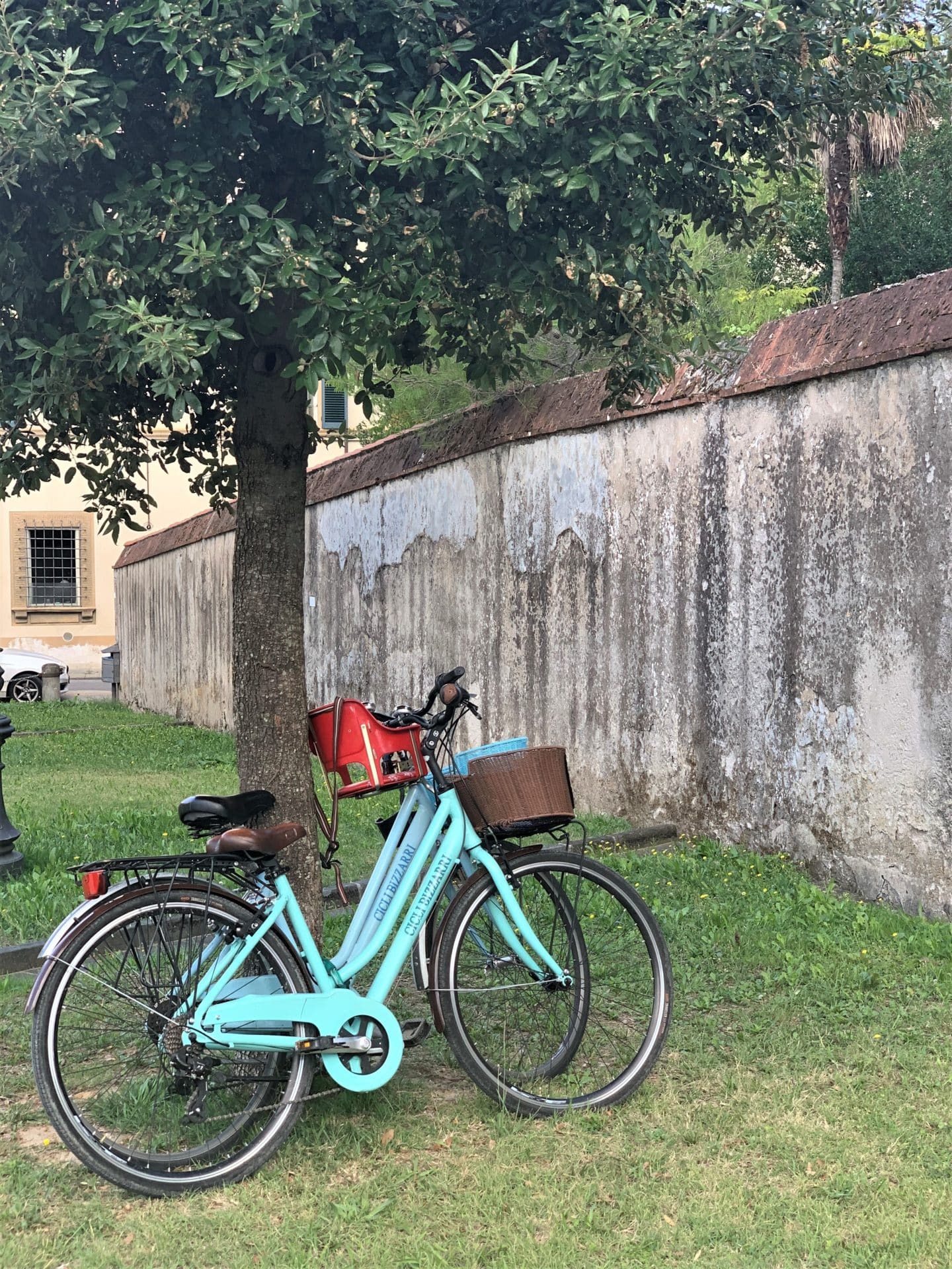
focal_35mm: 52
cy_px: 634
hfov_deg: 28.0
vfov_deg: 36.8
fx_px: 1907
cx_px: 476
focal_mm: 6
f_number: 2.4
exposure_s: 1/122
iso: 25
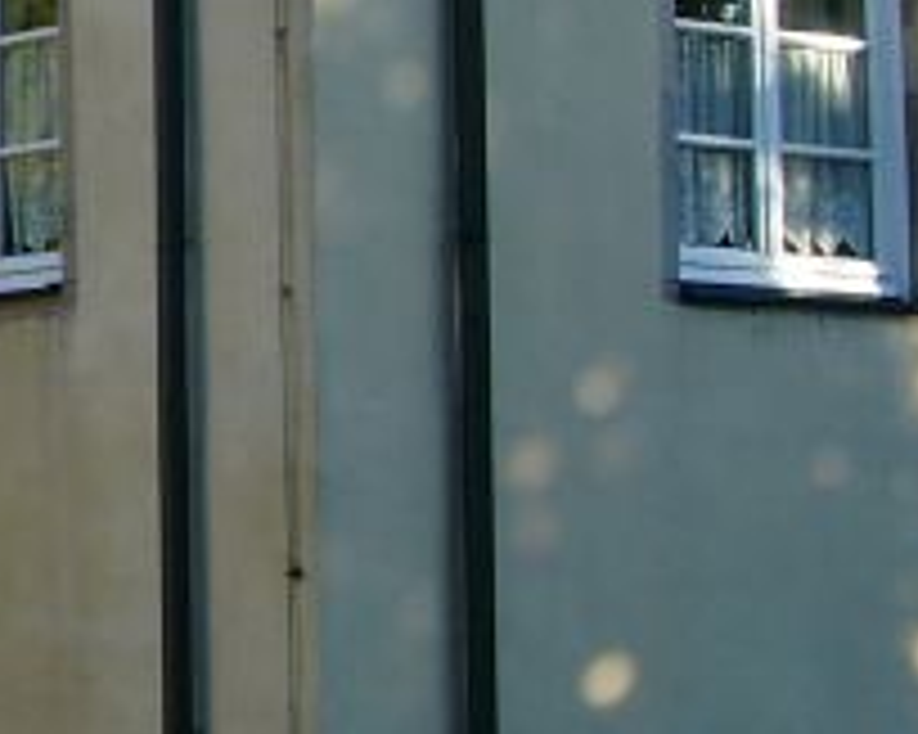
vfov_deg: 9.4
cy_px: -207
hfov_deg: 11.4
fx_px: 4372
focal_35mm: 161
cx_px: -508
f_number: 4
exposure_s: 1/163
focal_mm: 8.82
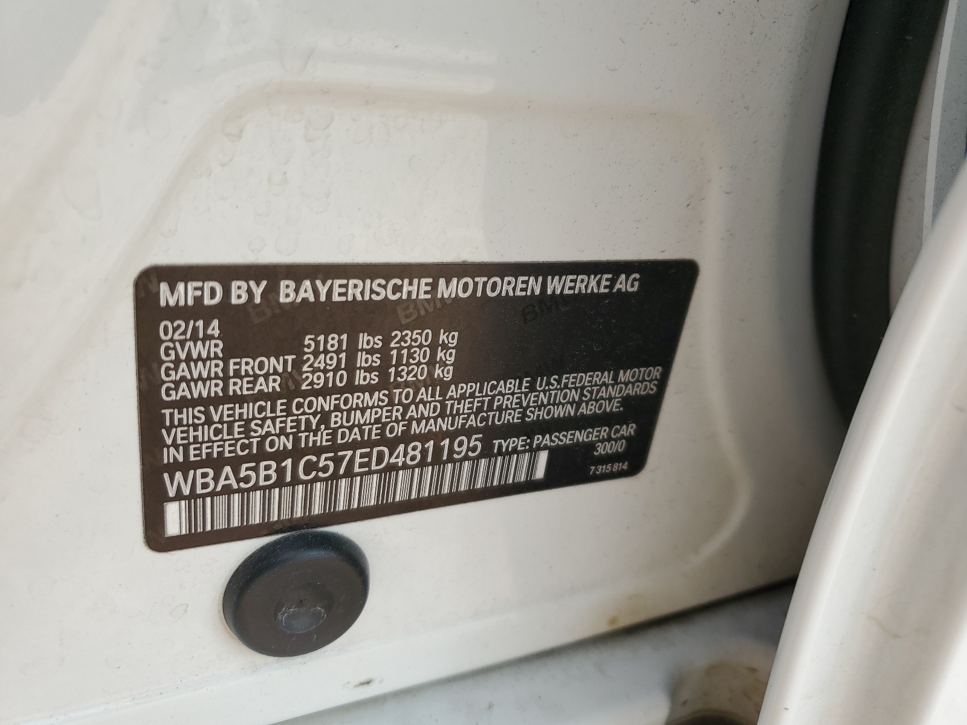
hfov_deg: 67.3
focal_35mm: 26
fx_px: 726
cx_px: 484
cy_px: 362
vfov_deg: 53.1
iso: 50
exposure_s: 1/833
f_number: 1.5
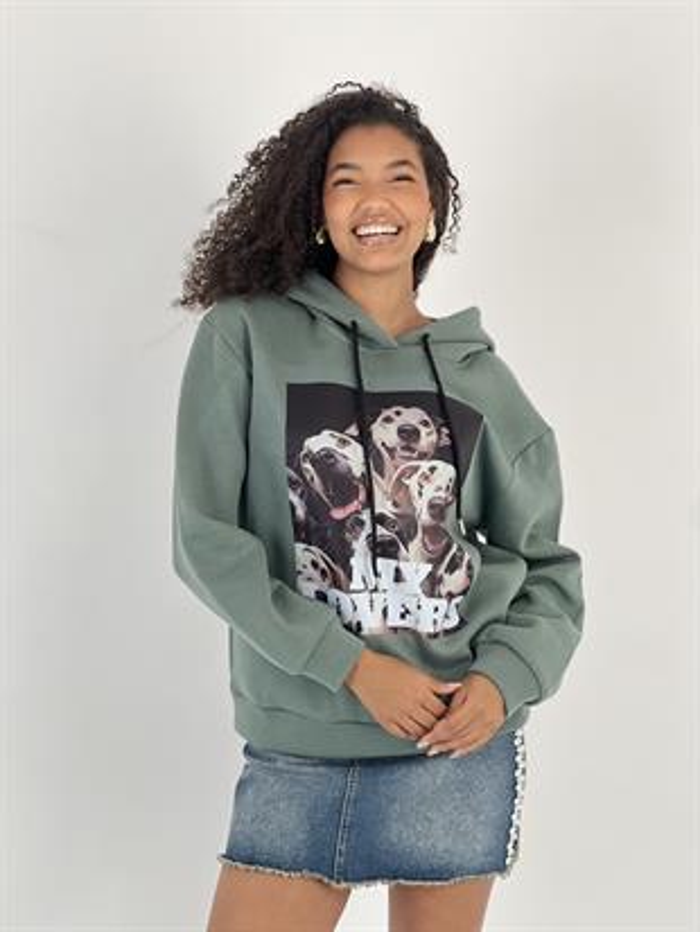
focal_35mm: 77
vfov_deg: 25.3
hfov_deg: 19.1
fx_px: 2075
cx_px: 350
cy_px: 466
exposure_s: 1/100
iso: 50
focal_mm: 9
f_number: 2.8
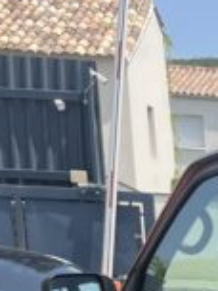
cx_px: 677
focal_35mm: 137
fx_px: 1150
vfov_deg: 13.1
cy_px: 519
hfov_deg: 8.7
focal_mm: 5.1
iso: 50
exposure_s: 1/1536
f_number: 1.6
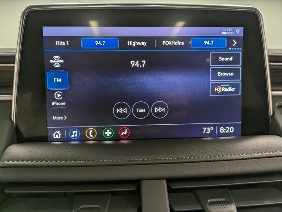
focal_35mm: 25
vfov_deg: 54.9
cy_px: 106
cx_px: 141
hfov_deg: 69.4
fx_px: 204
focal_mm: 5.43
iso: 64
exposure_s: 1/40
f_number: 1.89
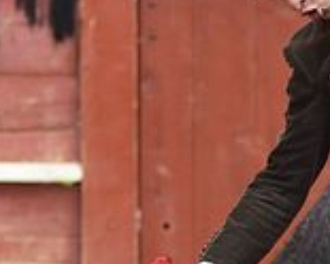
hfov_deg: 1.9
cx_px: 415
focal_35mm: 1032
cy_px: 183
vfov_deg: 1.5
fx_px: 10079
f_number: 5.6
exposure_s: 1/320
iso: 640
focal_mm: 200
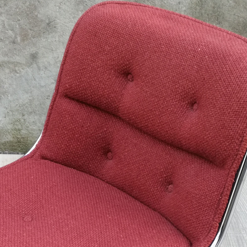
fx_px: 404
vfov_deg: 32.9
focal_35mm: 50
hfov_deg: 33.9
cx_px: 102
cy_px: 204
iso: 80
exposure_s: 1/50
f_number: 2
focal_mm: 3.79
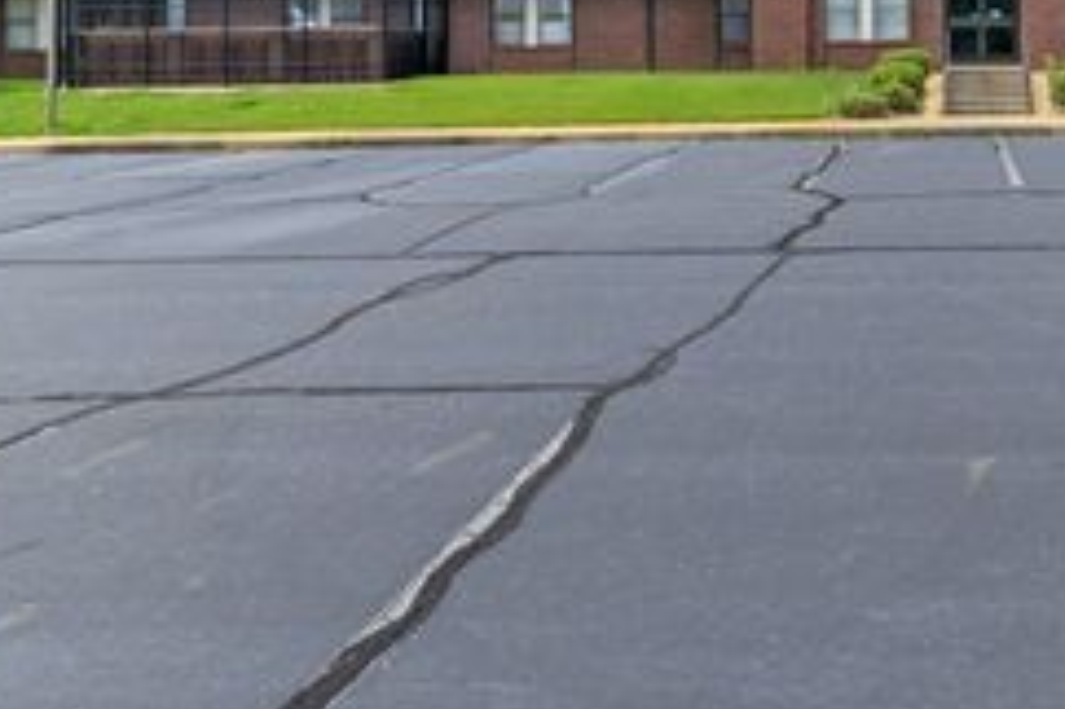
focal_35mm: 31
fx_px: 916
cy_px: 68
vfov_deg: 39.2
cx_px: 968
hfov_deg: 52.6
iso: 250
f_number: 4
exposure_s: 1/800
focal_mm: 15
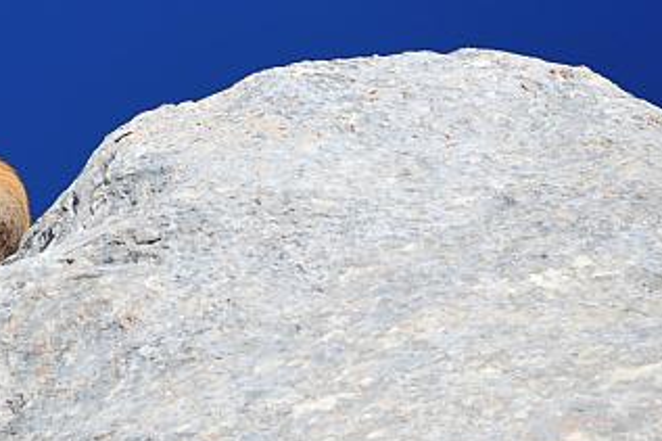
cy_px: 289
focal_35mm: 1418
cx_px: -152
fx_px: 26061
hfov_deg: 1.5
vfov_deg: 1.0
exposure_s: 1/500
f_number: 11
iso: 250
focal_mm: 500
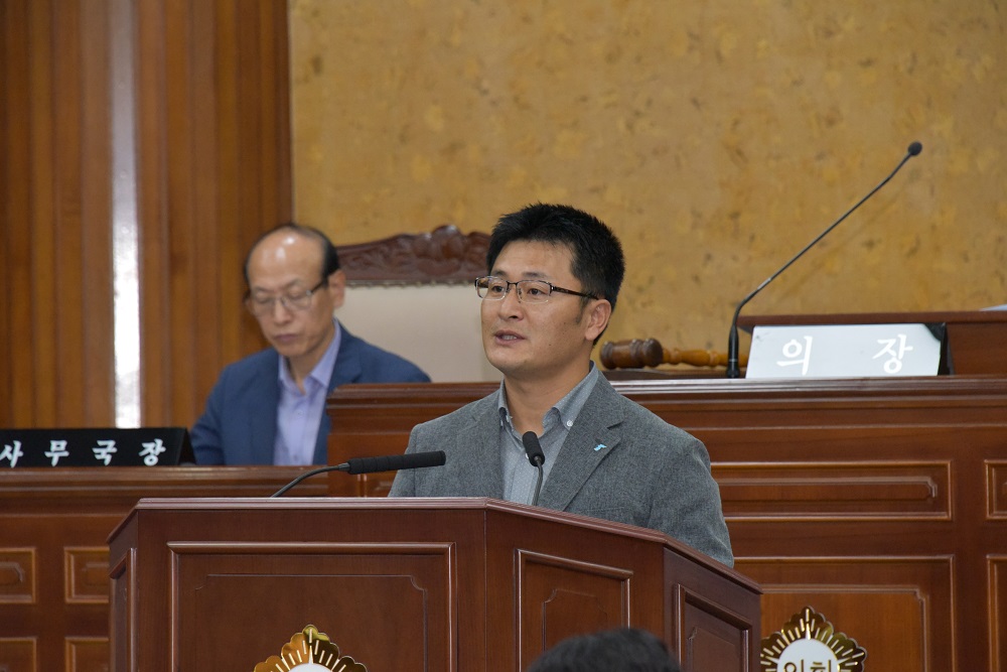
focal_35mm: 250
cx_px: 504
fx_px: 6994
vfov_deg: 5.5
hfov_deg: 8.2
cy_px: 336
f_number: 9
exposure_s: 1/250
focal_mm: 250
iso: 6400
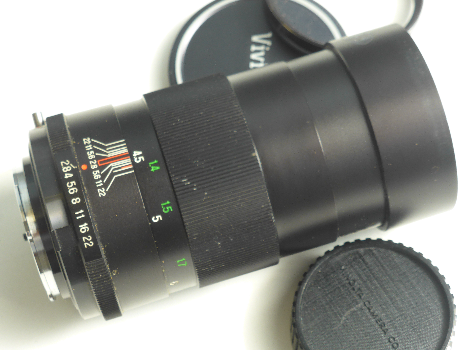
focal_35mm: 91
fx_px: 1228
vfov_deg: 16.2
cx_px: 233
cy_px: 176
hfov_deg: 21.5
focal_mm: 16.1
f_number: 5.2
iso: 100
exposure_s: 1/100
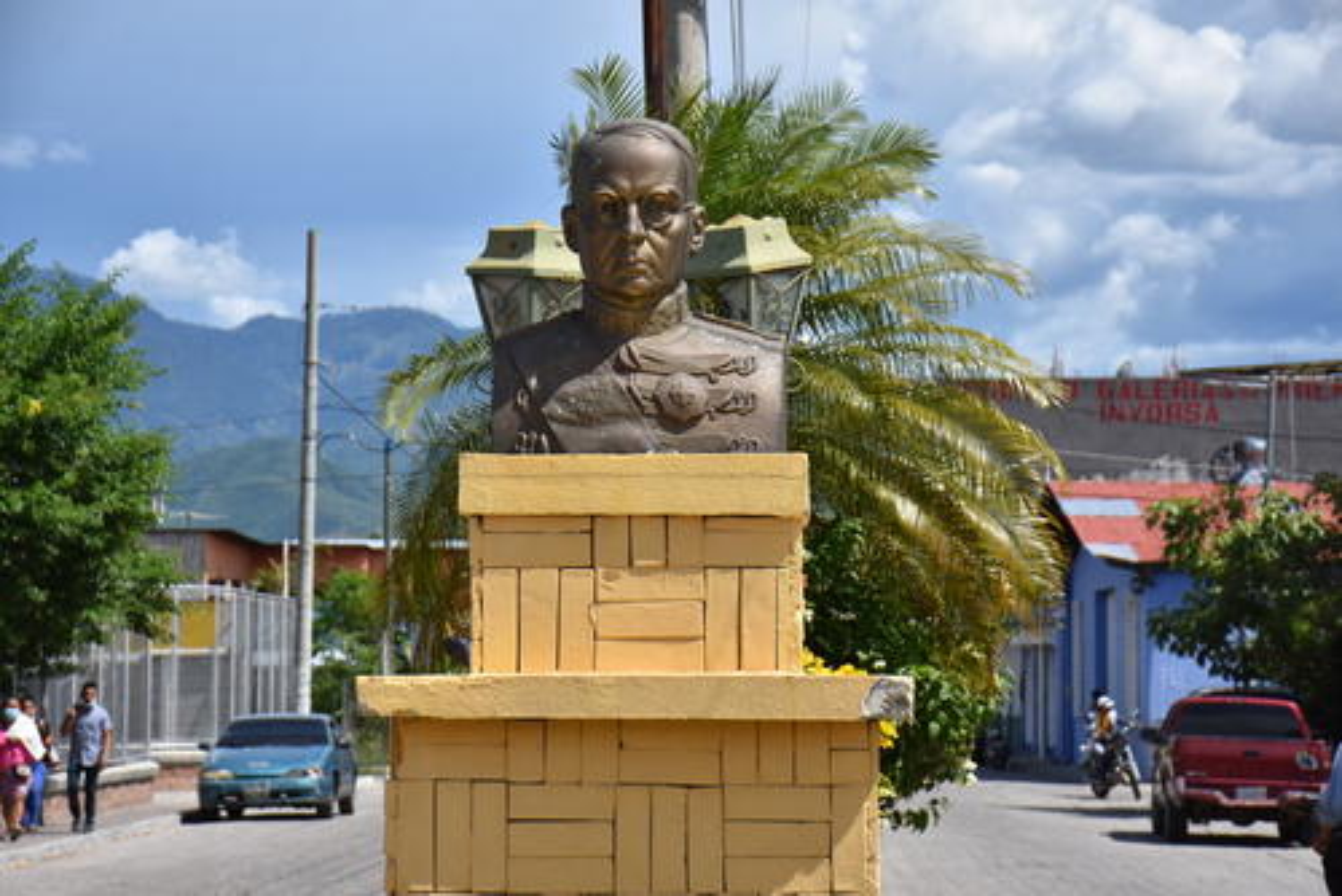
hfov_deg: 17.1
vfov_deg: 11.4
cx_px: 671
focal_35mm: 120
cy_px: 448
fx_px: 4476
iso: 400
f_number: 7.1
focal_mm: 80
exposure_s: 1/2000
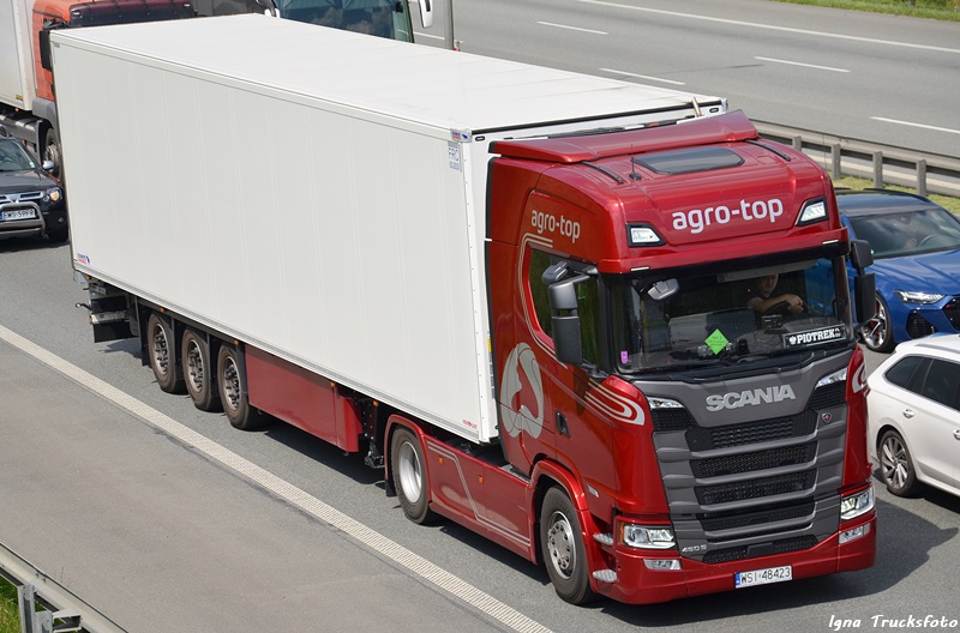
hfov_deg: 16.1
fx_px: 3389
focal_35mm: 128
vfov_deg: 10.7
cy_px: 316
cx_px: 480
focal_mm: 85
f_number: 5.6
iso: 125
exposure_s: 1/1000
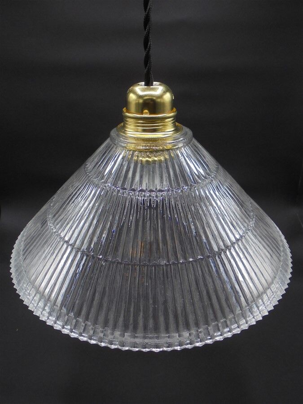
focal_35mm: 29
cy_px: 202
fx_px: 338
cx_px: 152
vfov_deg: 61.7
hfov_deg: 48.2
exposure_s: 1/250
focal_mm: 5.3
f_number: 3.7
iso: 100
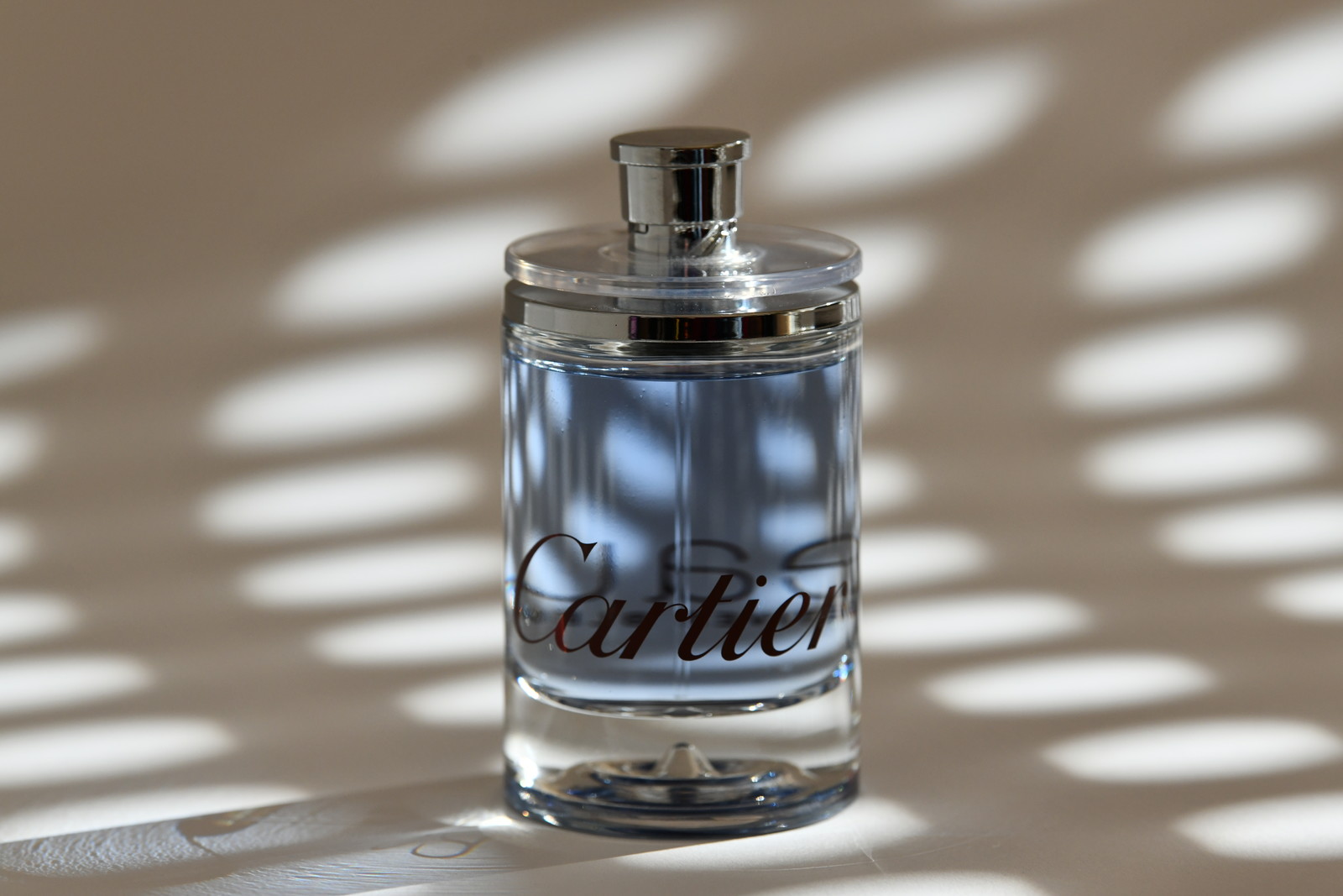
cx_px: 672
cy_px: 448
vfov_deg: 8.6
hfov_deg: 12.8
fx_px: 5969
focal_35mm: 160
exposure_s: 1/125
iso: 800
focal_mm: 160
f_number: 5.6
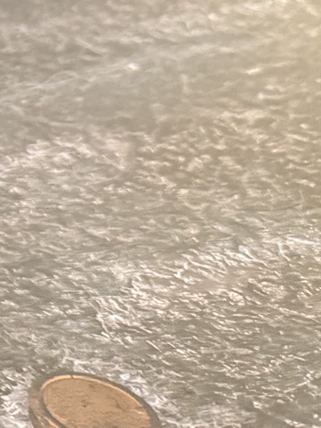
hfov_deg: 9.5
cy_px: -44
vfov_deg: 15.9
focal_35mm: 120
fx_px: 1483
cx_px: -658
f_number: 1.78
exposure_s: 1/33
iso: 640
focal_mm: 6.76
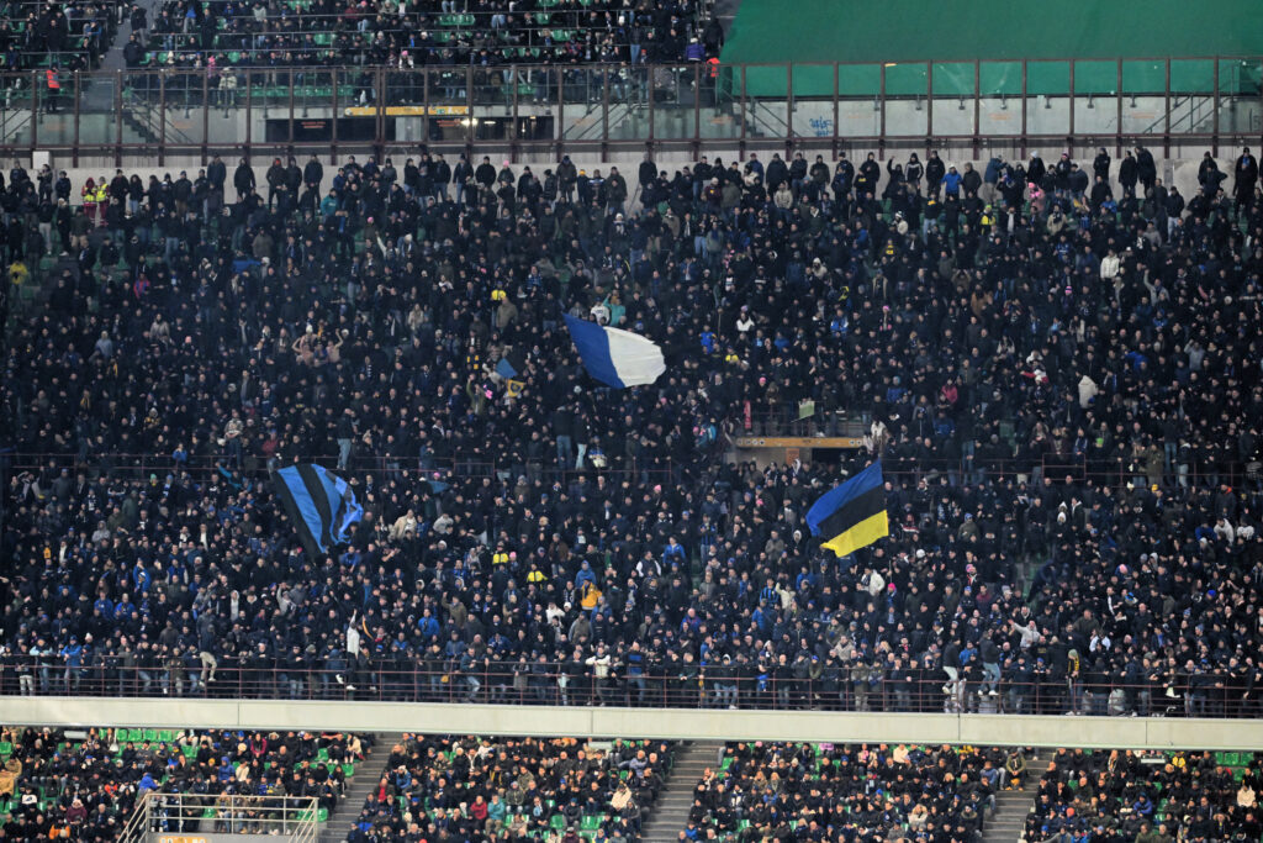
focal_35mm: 180
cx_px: 632
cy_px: 422
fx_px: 6315
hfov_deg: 11.4
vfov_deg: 7.6
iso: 4000
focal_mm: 180
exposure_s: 1/125
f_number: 5.6
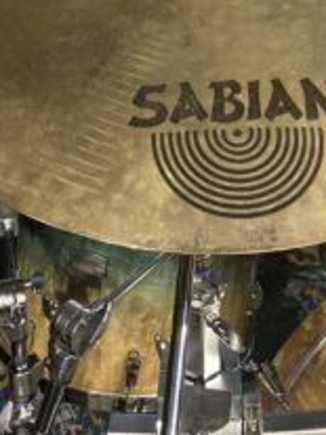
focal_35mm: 61
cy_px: -19
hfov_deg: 23.9
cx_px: 212
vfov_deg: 29.2
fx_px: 767
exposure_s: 1/60
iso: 160
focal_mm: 3.99
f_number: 1.8
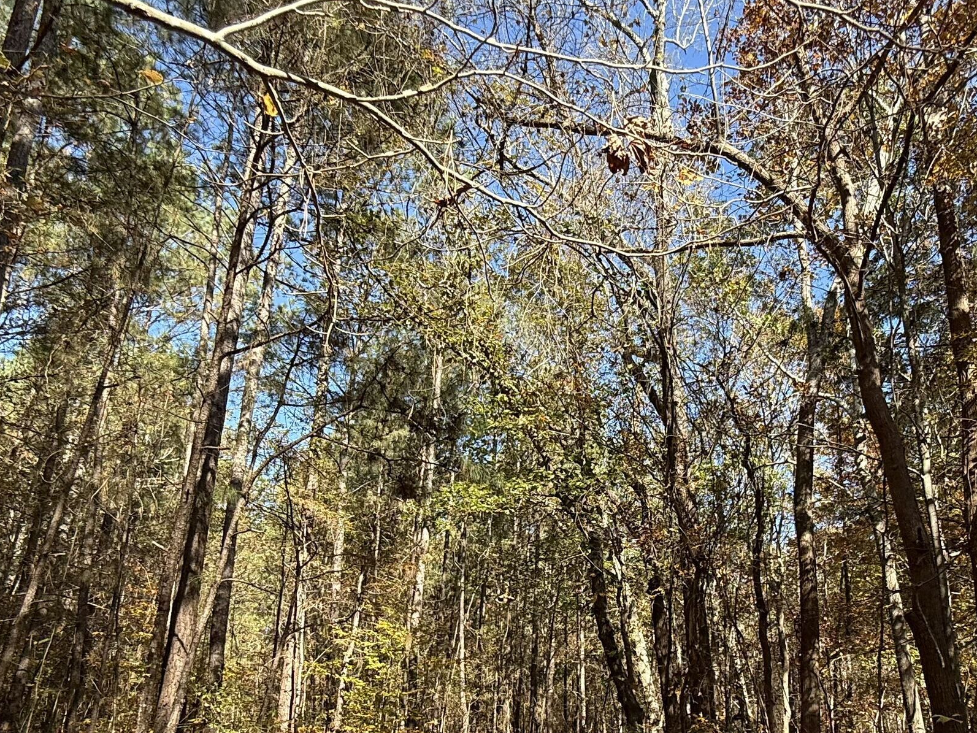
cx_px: 601
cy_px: 516
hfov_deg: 64.5
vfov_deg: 50.0
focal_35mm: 27
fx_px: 762
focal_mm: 2.22
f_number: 2.2
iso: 50
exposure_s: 1/289
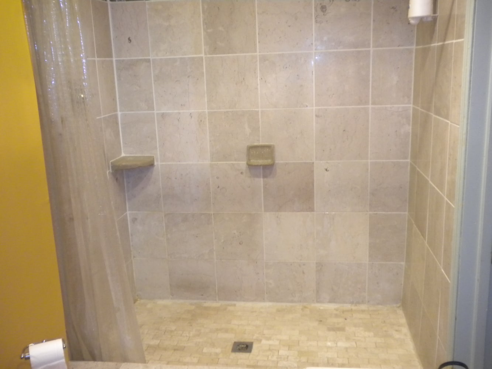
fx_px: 498
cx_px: 246
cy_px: 184
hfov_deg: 52.6
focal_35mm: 35
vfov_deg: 40.7
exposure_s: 1/31.6
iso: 400
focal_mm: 6.3
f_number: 3.1
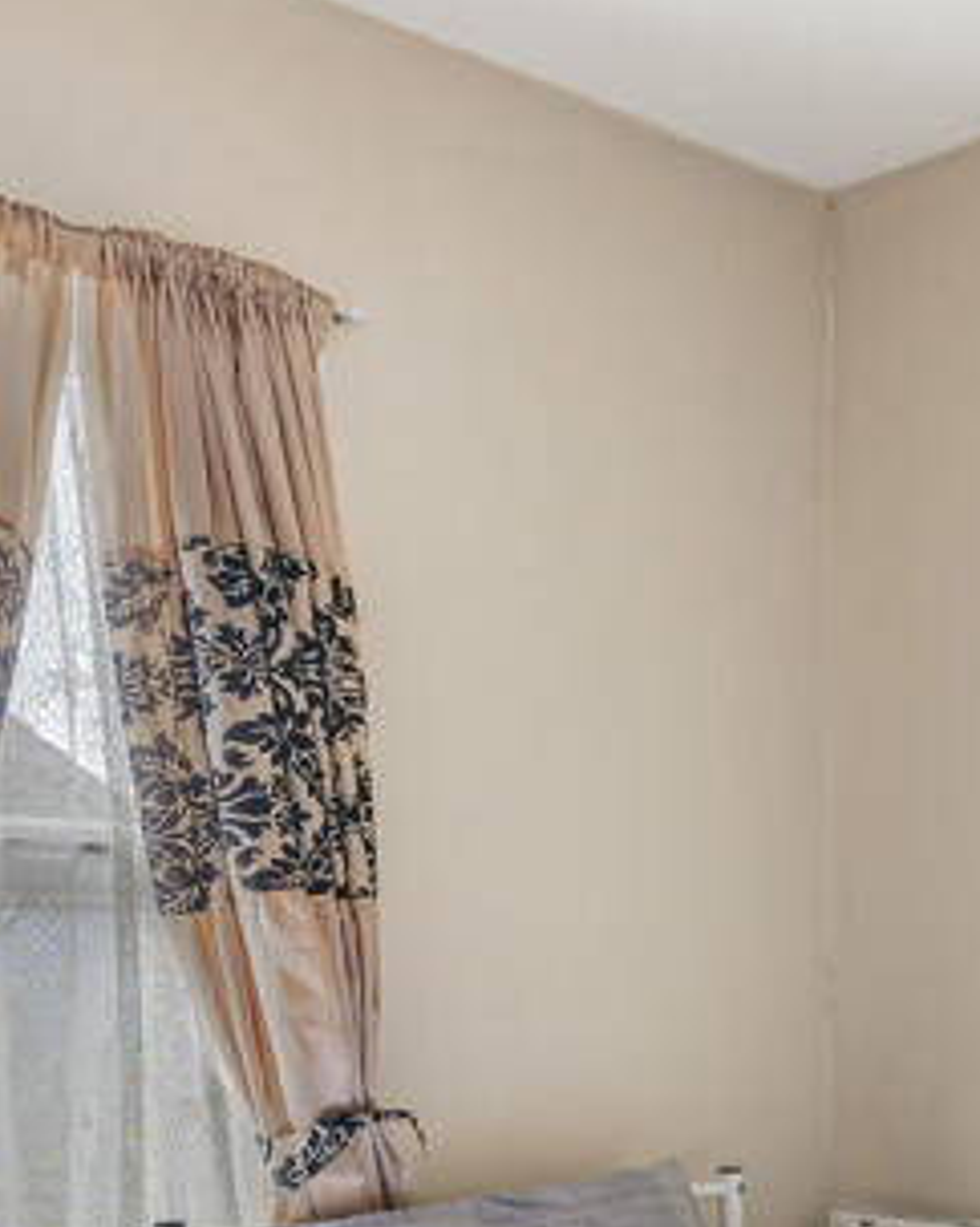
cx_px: 1033
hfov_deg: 26.2
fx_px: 1960
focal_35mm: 54
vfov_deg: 33.8
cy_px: 978
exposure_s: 1.3
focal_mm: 17
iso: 320
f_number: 9
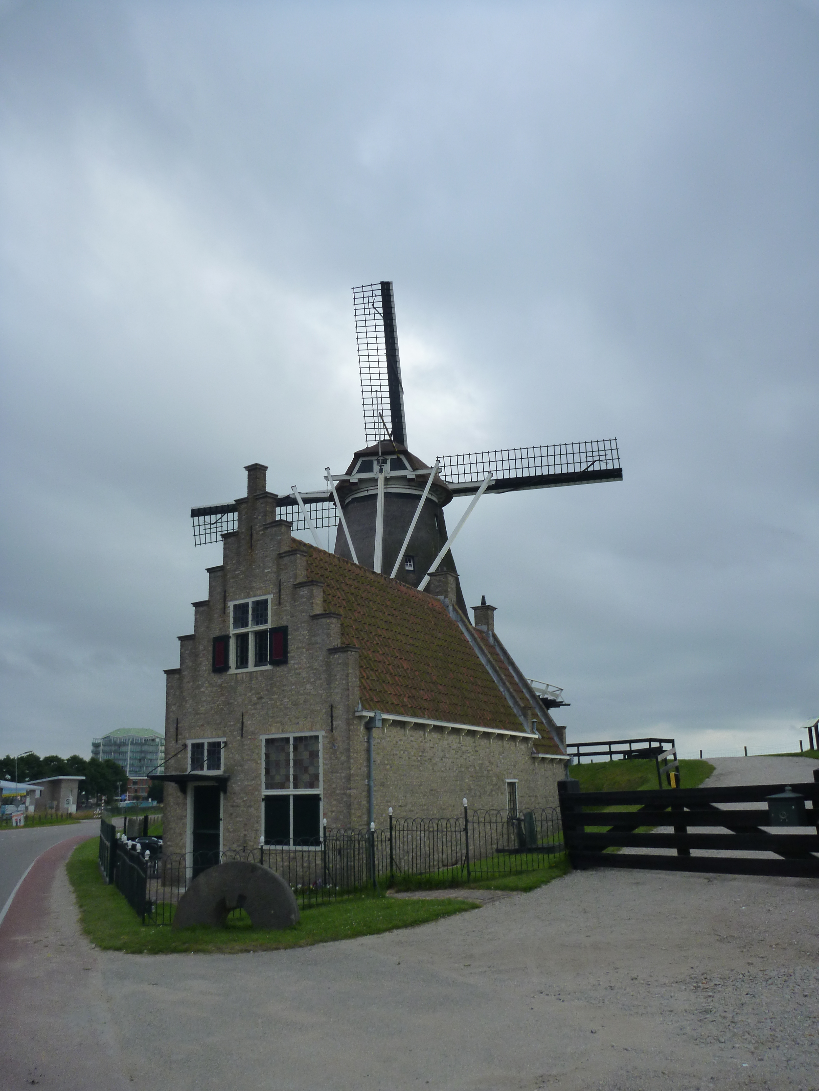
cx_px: 410
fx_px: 883
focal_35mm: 28
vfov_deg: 63.4
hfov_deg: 49.7
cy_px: 546
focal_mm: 4.9
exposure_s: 1/400
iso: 125
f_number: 3.3
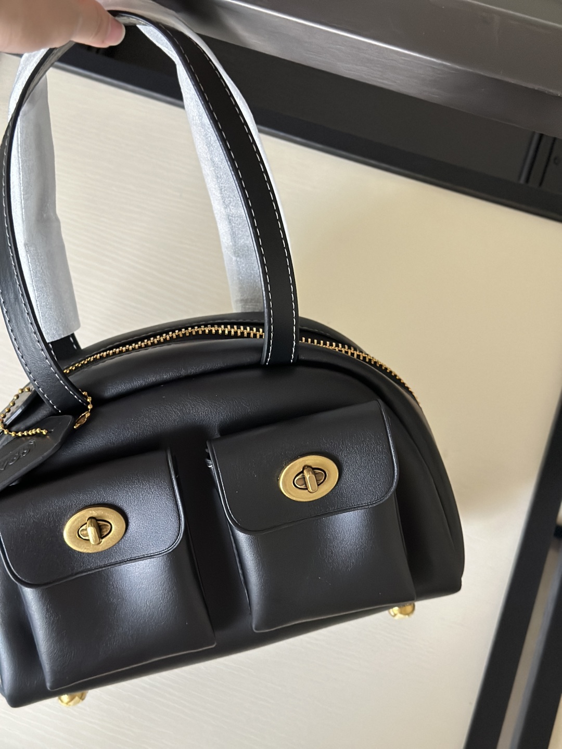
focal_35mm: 48
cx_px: 281
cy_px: 374
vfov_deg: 39.7
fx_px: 1039
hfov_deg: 30.3
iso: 800
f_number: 1.78
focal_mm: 6.86
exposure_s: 1/37
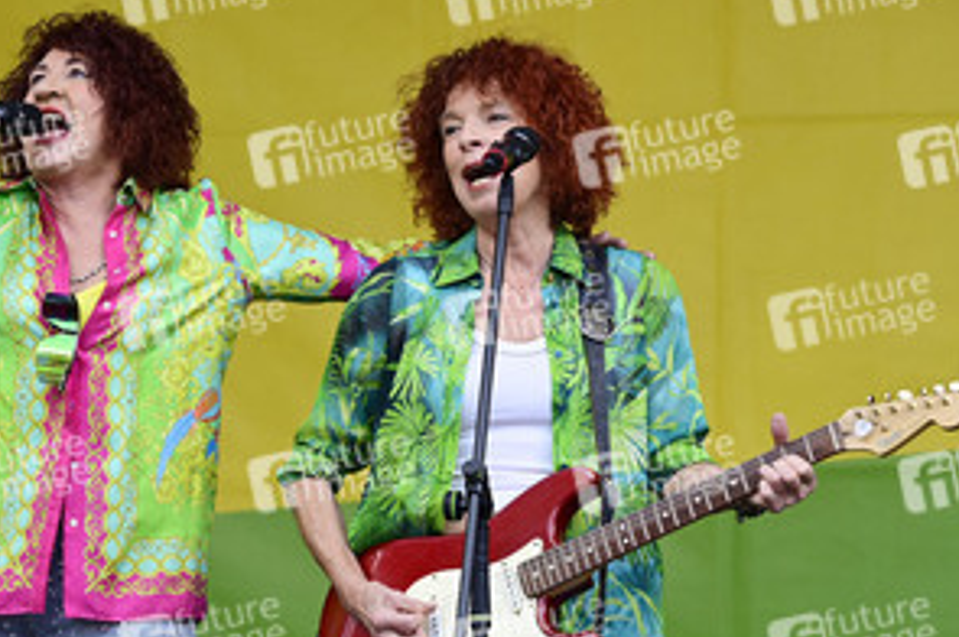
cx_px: 245
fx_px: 5082
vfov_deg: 7.2
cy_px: 393
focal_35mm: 191
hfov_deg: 10.8
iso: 250
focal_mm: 125
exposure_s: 1/250
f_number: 4.5
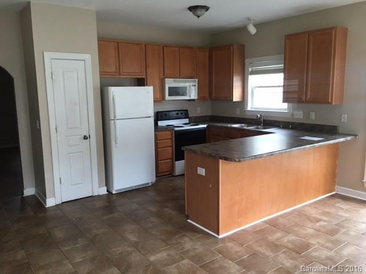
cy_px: 137
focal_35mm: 29
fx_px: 307
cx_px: 183
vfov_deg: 48.2
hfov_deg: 61.7
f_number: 2.2
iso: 100
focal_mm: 4.15
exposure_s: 1/30
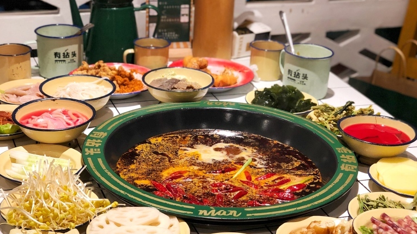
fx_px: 840
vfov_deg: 15.8
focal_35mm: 76
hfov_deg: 27.9
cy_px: 167
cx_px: 209
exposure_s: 1/60
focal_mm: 6
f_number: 2.4
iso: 80
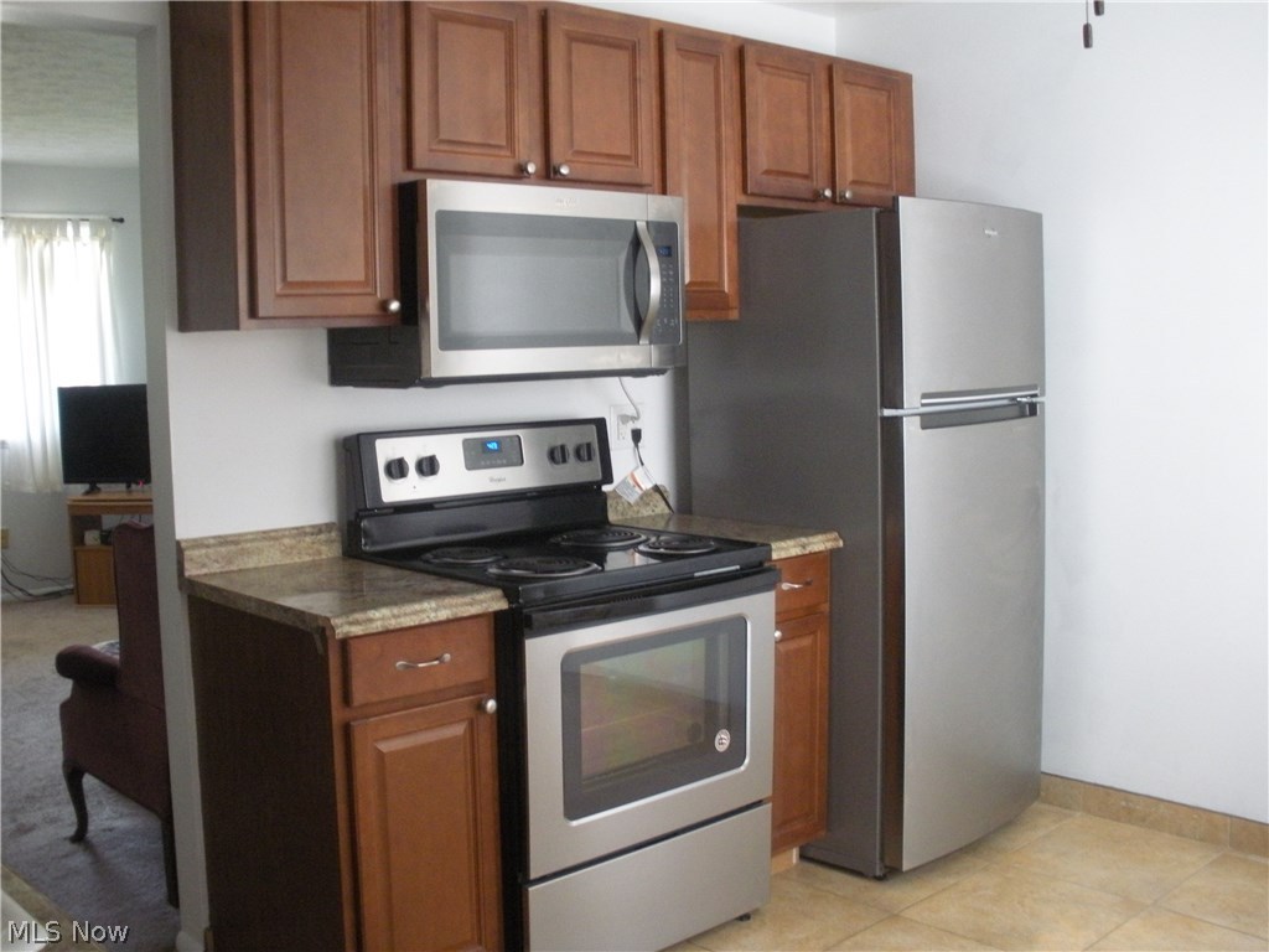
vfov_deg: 39.7
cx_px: 634
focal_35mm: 36
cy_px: 476
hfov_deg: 51.4
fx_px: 1320
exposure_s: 1/37.3
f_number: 3.5
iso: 400
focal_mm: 6.3
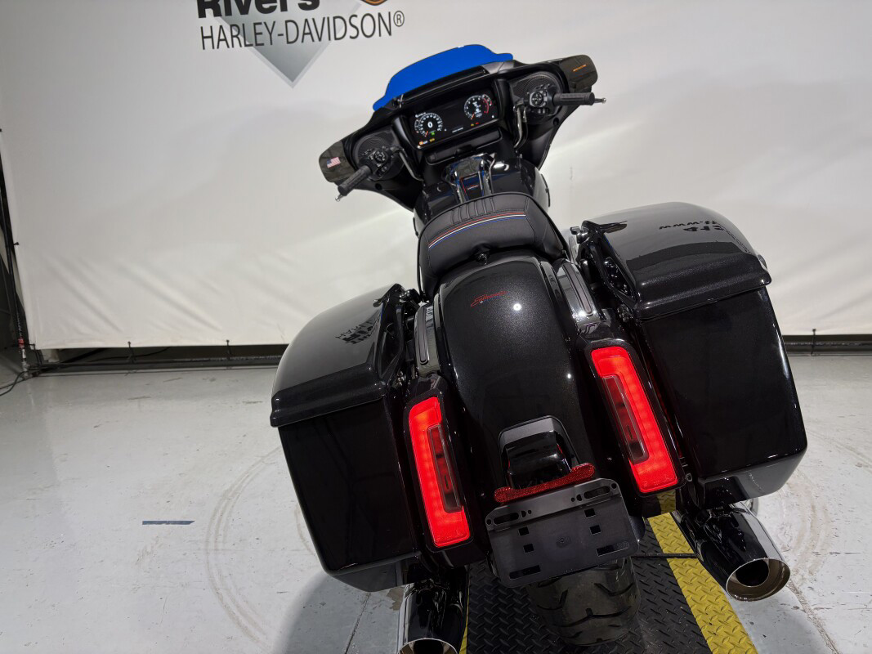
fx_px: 655
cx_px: 436
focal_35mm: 26
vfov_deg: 53.1
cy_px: 327
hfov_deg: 67.3
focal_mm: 5.96
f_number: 1.6
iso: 40
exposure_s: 1/120
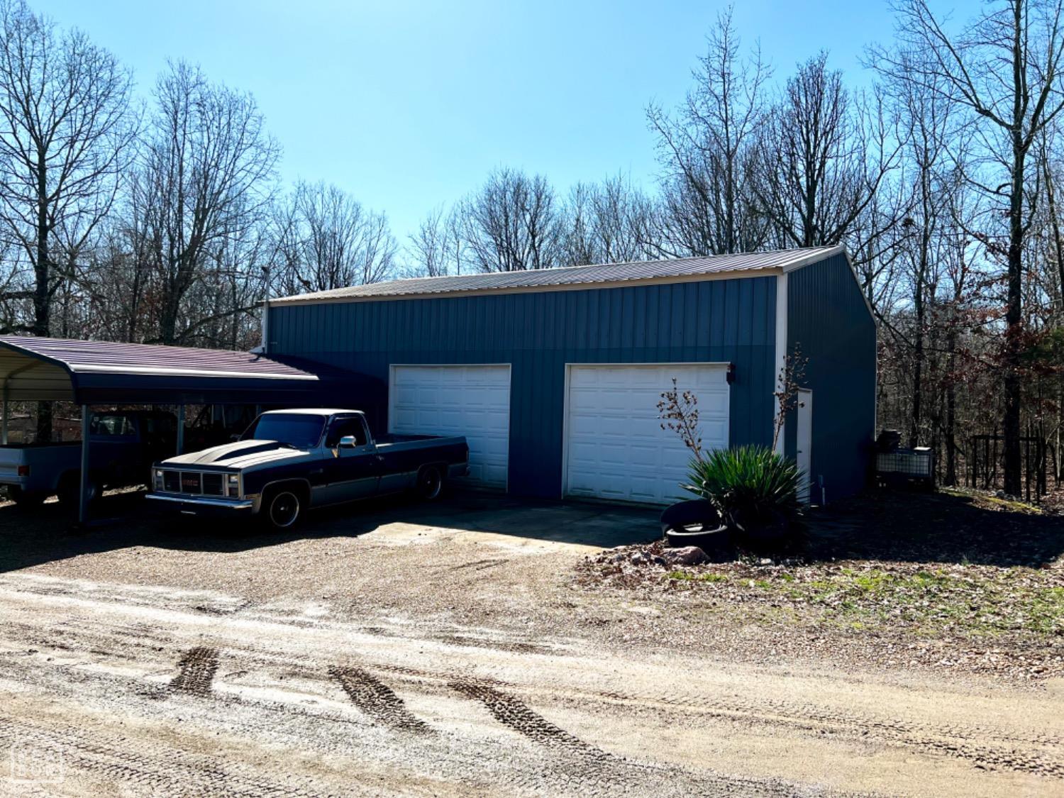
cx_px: 532
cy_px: 399
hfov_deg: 67.3
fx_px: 799
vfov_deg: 53.1
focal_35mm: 26
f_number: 1.5
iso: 50
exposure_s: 1/4274
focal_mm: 5.7
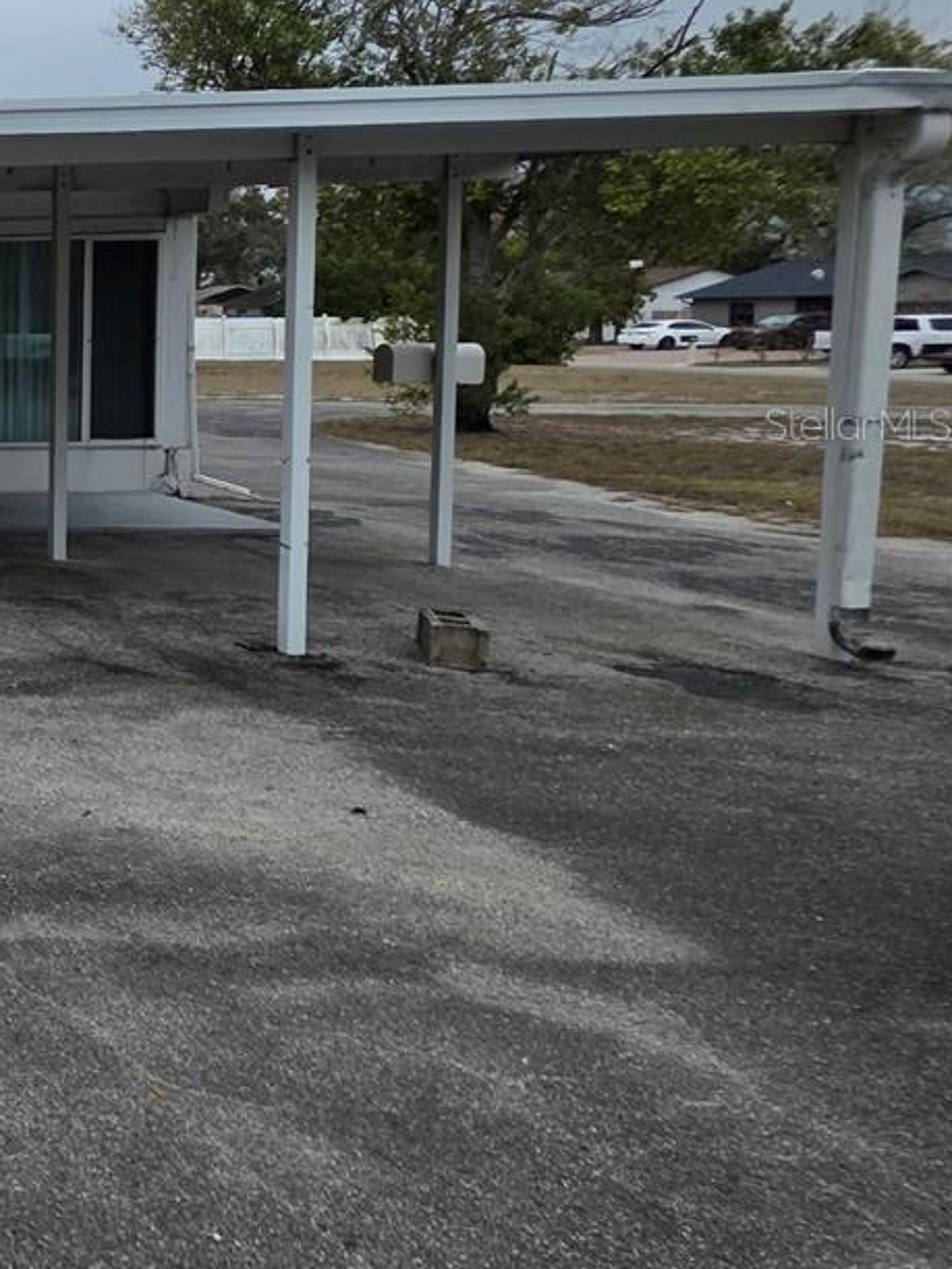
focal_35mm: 34
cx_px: -699
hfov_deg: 23.7
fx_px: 1247
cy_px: 423
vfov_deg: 52.9
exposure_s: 1/1238
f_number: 1.9
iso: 40
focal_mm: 2.2
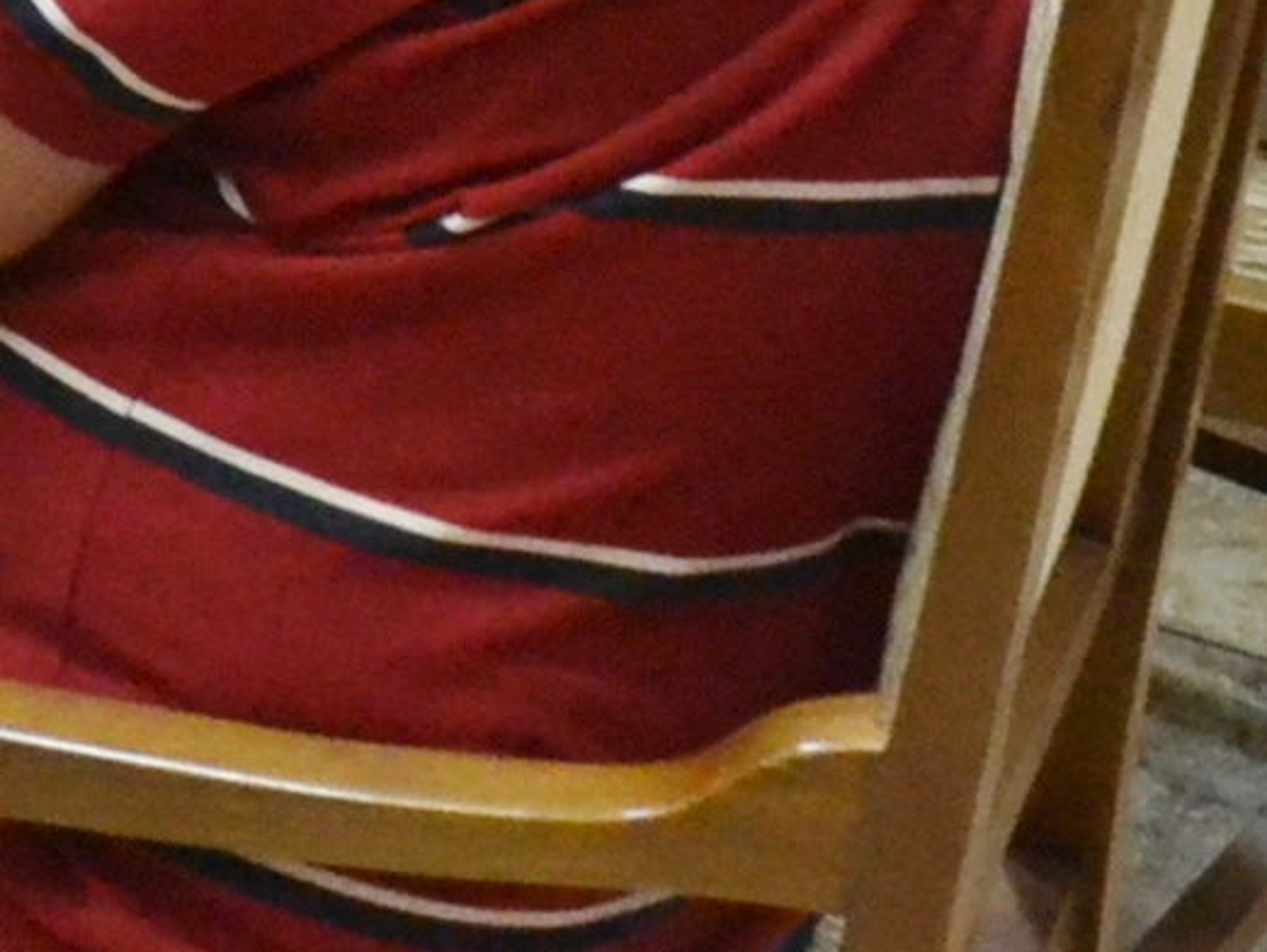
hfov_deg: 9.1
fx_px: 7690
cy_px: -1382
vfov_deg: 6.7
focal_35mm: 210
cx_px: -777
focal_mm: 22
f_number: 5
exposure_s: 1/100
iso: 3200
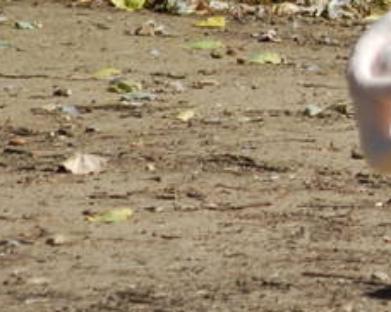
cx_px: 1156
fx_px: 19471
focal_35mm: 1684
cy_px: -63
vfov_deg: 0.9
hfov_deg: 1.1
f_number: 4.8
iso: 200
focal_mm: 170
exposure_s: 1/1250
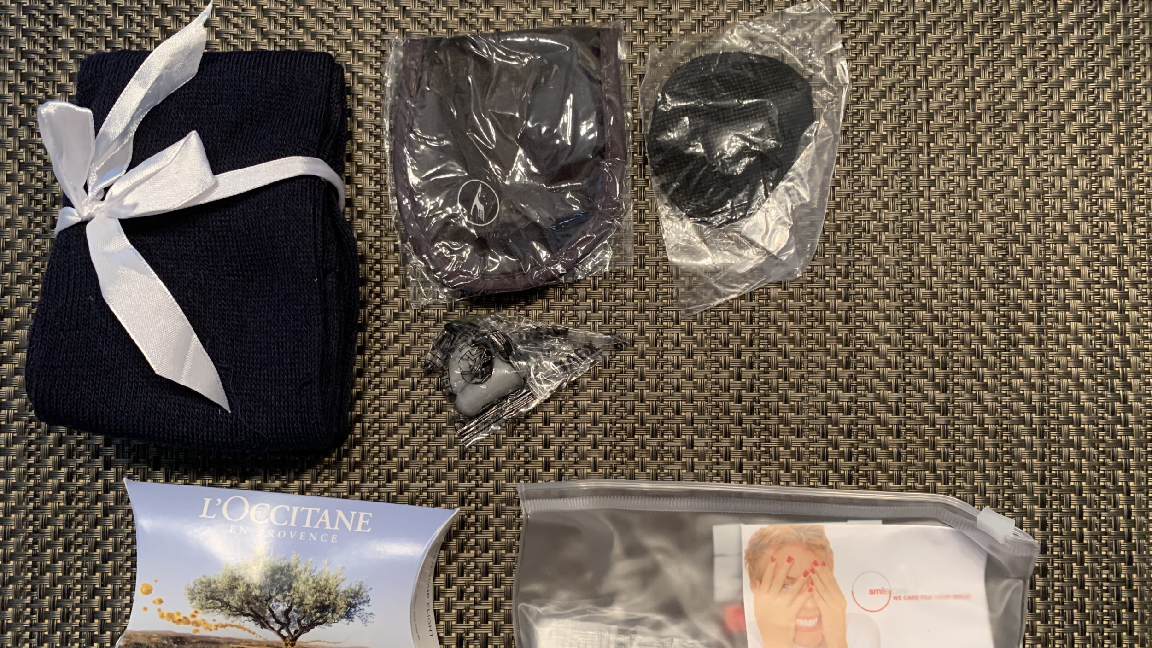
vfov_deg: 40.1
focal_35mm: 29
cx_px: 586
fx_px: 886
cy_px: 370
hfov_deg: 66.1
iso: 320
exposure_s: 1/50
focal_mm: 4.25
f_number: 1.8
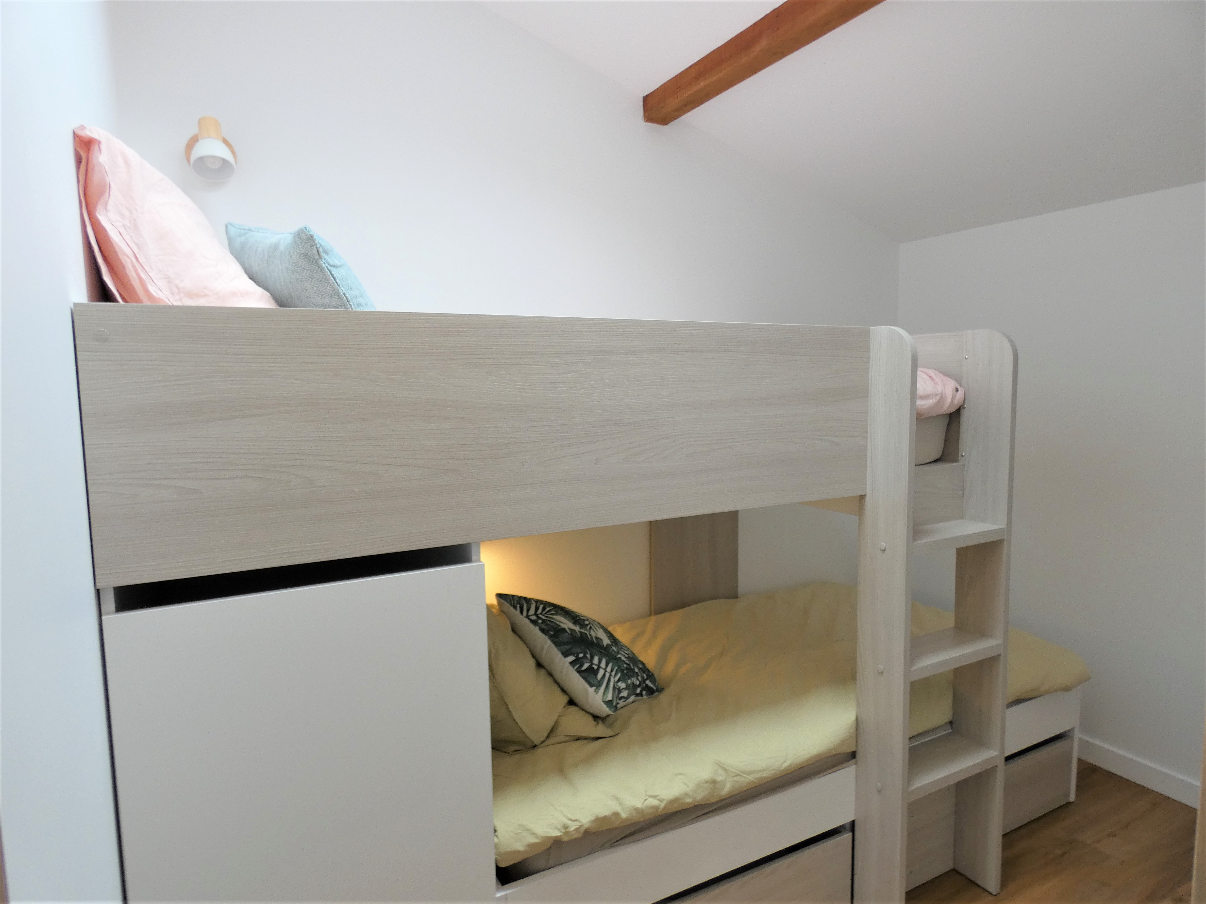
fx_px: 697
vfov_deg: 66.0
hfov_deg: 81.7
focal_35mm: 20
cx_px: 603
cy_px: 452
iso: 80
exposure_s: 1/80
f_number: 2.8
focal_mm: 3.6
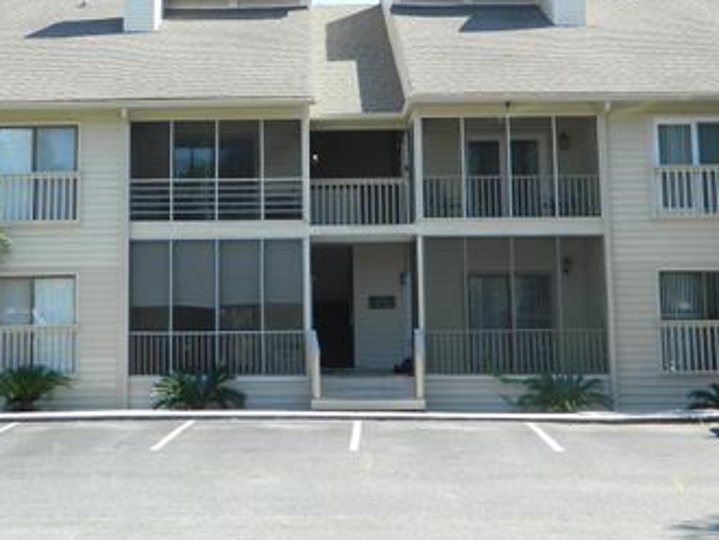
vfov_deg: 27.4
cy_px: 193
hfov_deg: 36.0
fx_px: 1102
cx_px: 277
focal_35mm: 53
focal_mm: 6.2
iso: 110
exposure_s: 1/400
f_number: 3.3
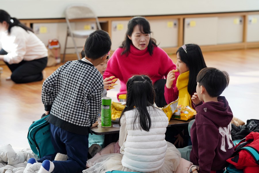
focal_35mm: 102
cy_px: 86
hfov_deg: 20.0
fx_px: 734
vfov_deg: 13.4
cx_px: 130
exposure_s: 1/125
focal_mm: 102
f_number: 4
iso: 800
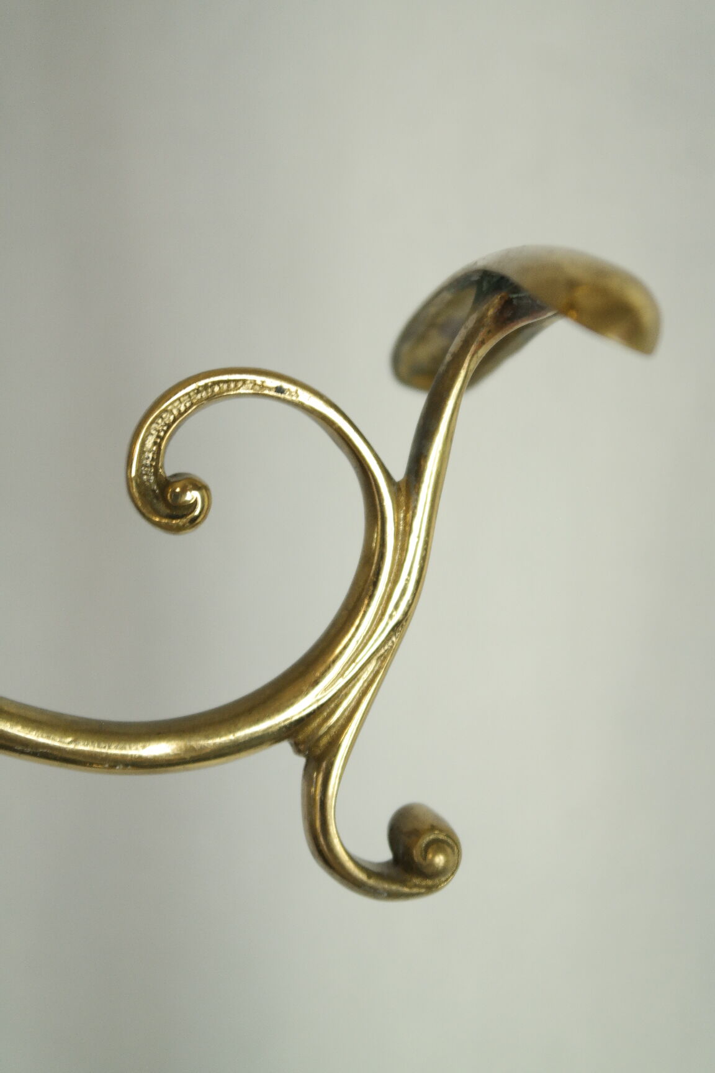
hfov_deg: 17.7
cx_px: 358
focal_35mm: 77
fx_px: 2294
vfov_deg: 26.3
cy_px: 536
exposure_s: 1/30
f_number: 6.3
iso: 800
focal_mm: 50
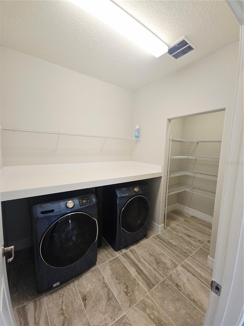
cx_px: 122
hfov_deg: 89.9
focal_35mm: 13
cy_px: 163
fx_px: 122
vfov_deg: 106.2
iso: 80
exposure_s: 1/60
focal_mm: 2.2
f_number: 2.2
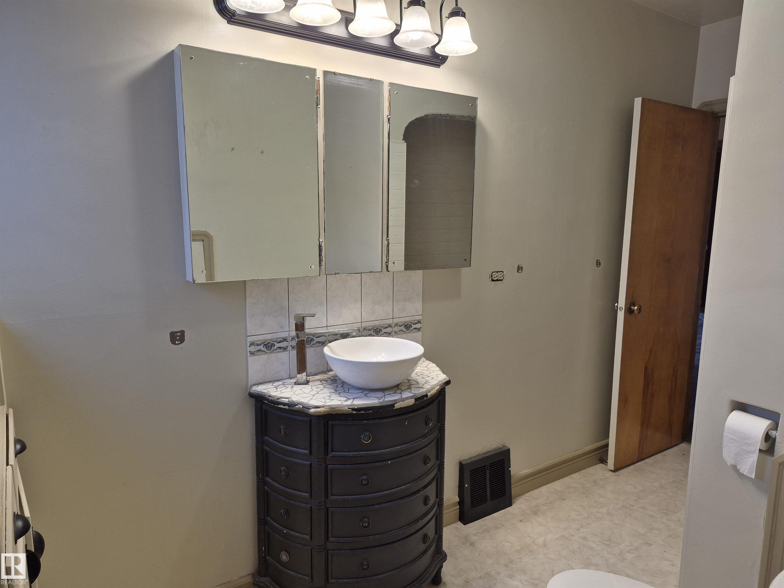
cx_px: 392
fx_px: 521
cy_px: 294
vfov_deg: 58.9
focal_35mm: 23
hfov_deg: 73.9
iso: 80
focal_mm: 5.4
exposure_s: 1/120
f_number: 1.8
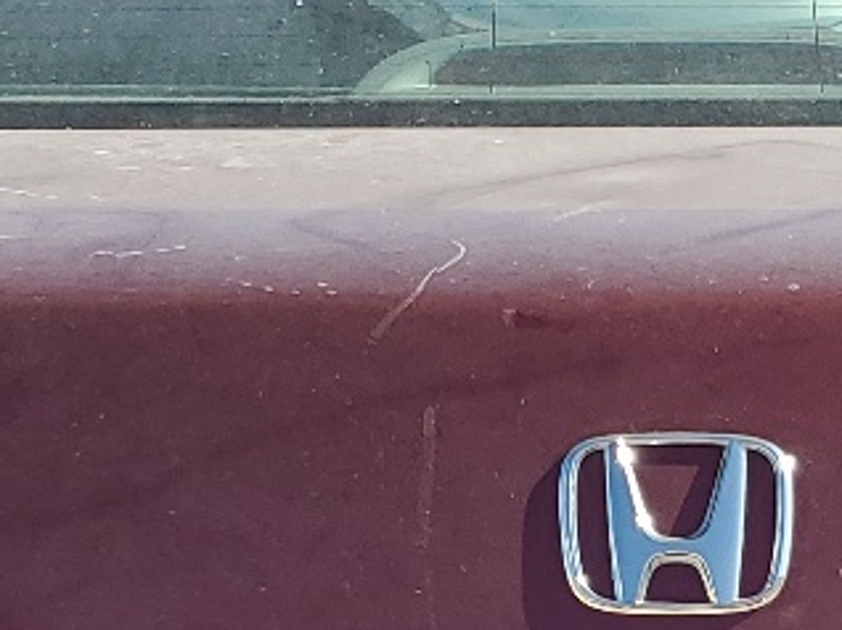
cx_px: 643
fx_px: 3184
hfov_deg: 15.0
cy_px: 765
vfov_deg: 11.1
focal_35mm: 131
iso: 50
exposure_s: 1/2500
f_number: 1.5
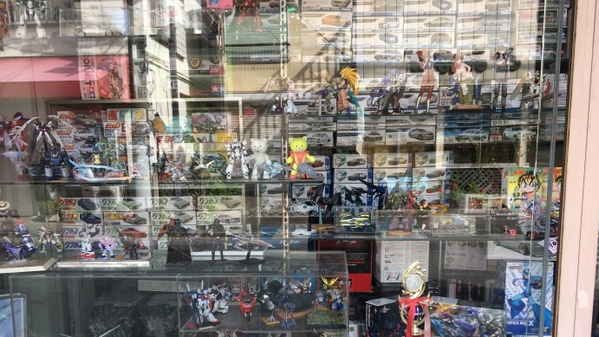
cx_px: 298
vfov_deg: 36.3
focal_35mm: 32
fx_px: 508
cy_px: 223
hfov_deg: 61.0
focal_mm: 4.15
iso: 25
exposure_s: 1/157
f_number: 2.2
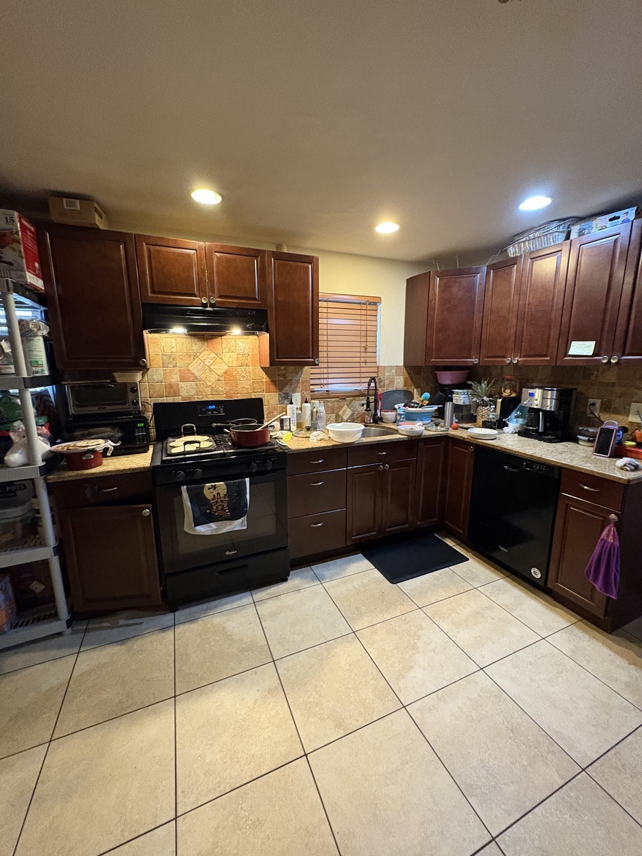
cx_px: 321
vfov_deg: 102.1
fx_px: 346
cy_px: 428
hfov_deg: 85.7
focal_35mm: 14
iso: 640
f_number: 2.2
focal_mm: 2.22
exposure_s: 1/40
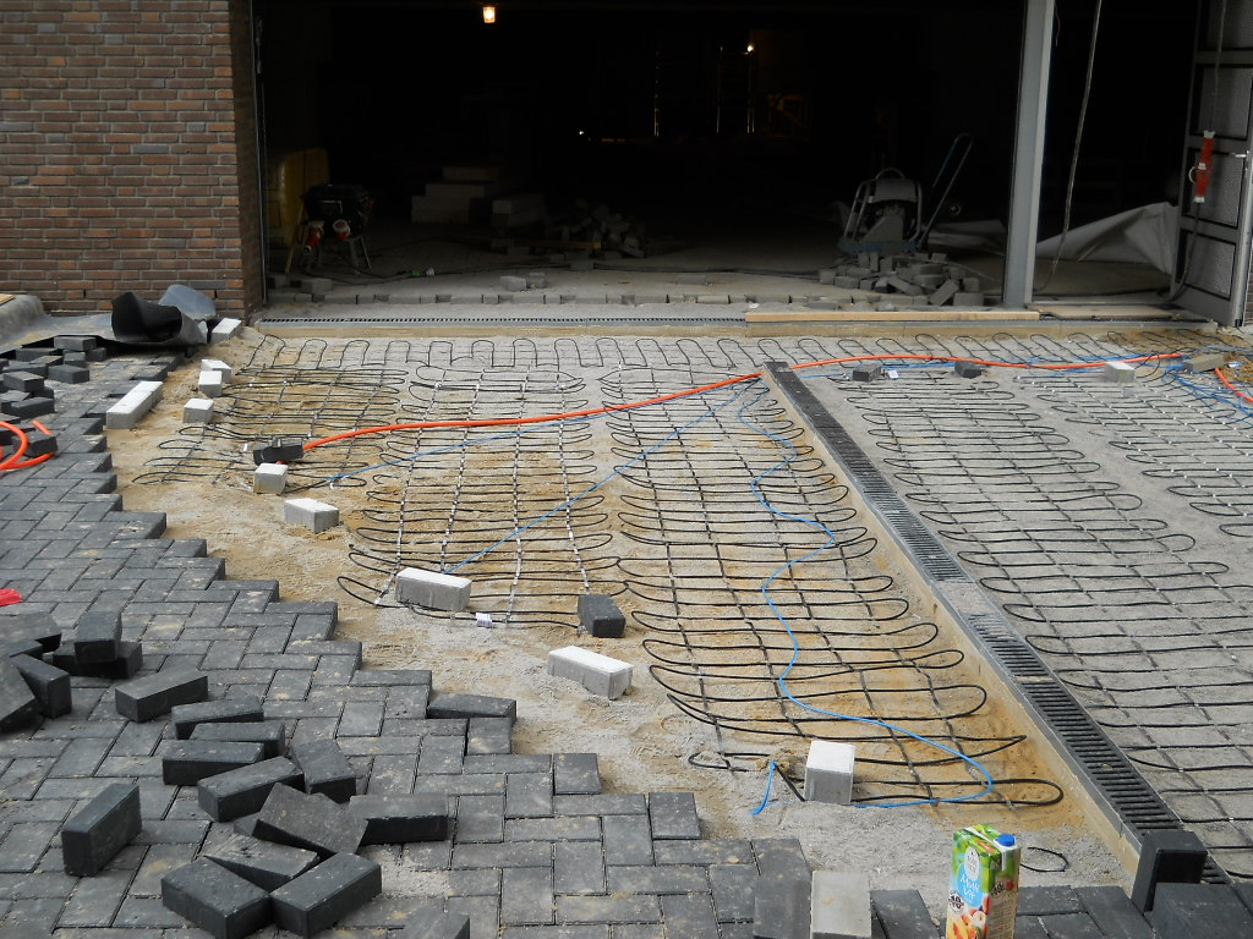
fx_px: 1484
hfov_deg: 45.8
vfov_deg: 35.1
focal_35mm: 41
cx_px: 626
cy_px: 470
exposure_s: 1/125
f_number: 3.1
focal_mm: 6.72
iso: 80
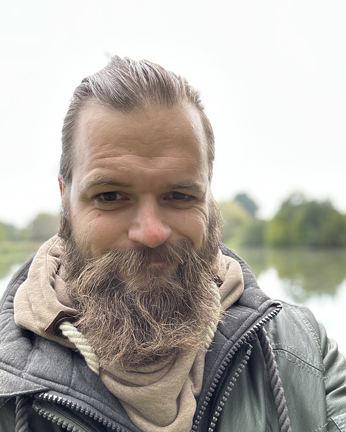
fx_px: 410
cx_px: 175
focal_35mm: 32
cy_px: 233
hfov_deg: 45.8
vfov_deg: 55.6
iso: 50
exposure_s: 1/121
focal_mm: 2.69
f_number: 1.9
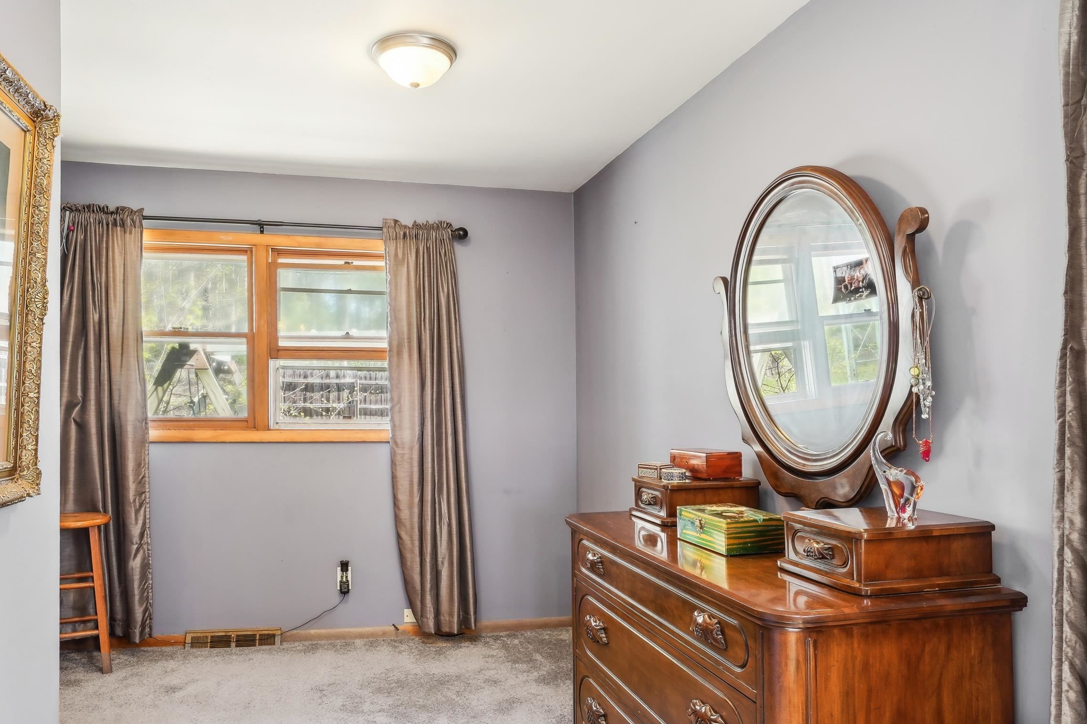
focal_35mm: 21
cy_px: 434
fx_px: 634
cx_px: 482
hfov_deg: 80.9
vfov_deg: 59.0
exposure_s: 1/8
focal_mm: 16
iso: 400
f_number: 8
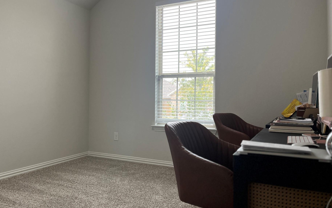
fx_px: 280
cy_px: 95
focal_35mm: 31
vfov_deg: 40.6
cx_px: 148
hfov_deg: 61.1
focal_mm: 5.1
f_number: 1.6
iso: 100
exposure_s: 1/120
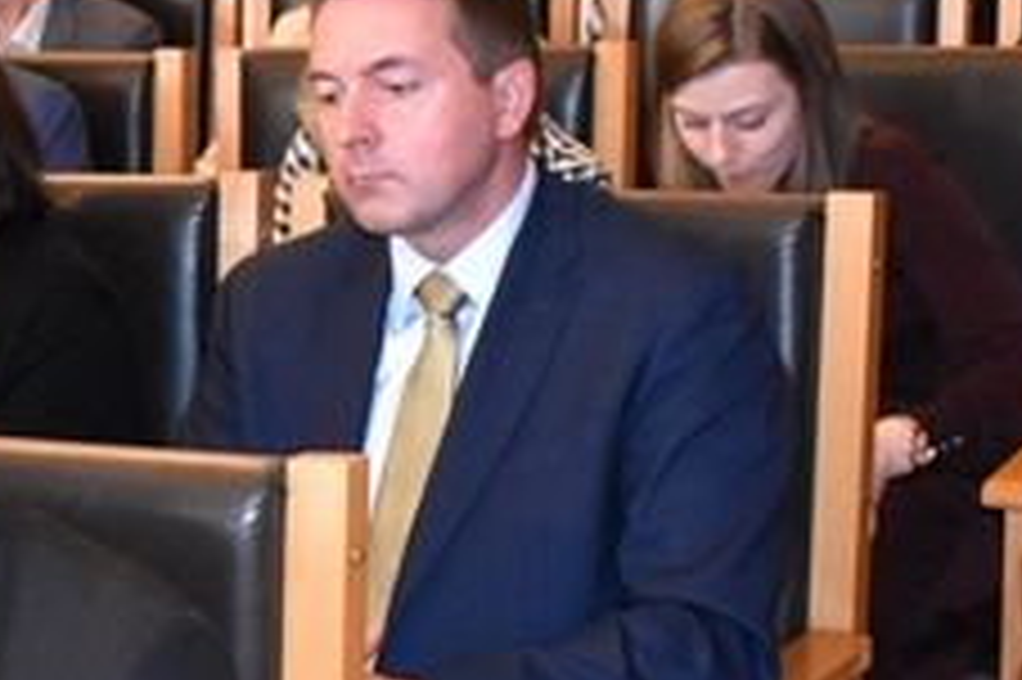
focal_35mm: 122
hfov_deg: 15.7
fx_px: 3461
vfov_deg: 11.1
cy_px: 678
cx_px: -423
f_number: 5
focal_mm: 18
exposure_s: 1/60
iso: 2200
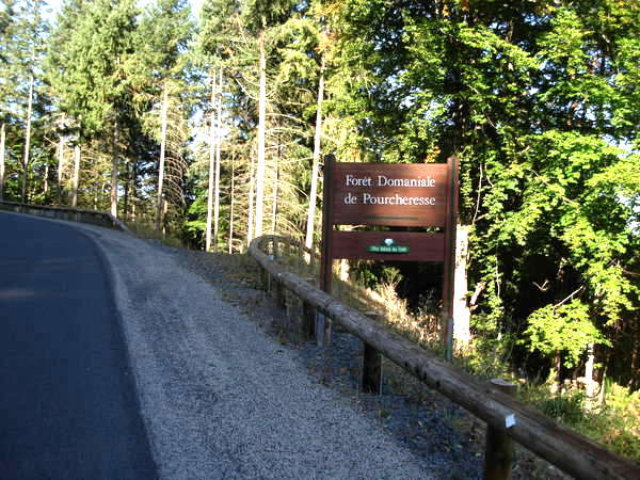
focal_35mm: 38
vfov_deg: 37.7
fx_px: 703
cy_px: 240
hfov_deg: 49.0
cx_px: 320
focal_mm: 6.3
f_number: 2.9
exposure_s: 1/304
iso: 79
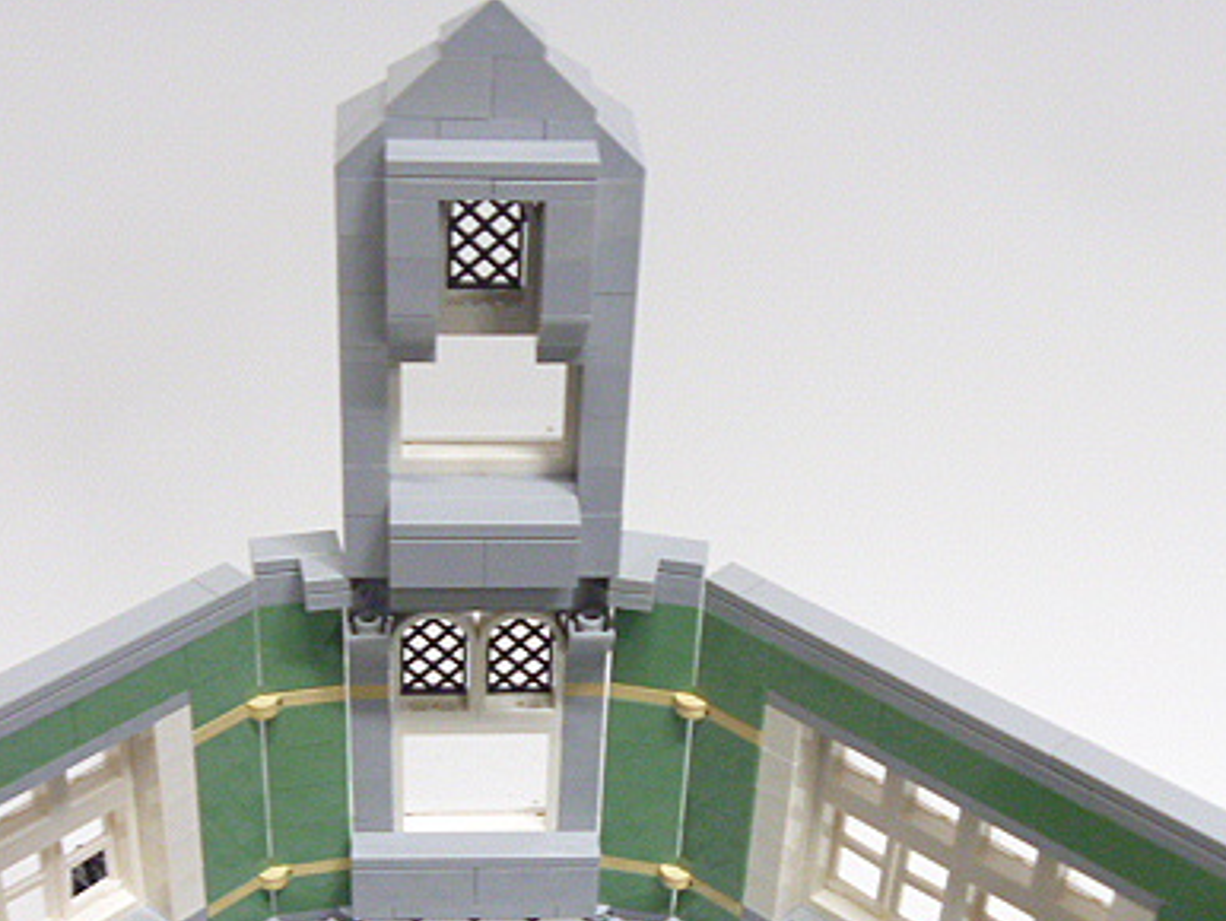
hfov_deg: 33.2
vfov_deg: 24.9
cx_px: 518
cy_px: 715
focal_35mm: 58
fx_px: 2055
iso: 400
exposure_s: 1/10
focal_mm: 6.3
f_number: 3.5
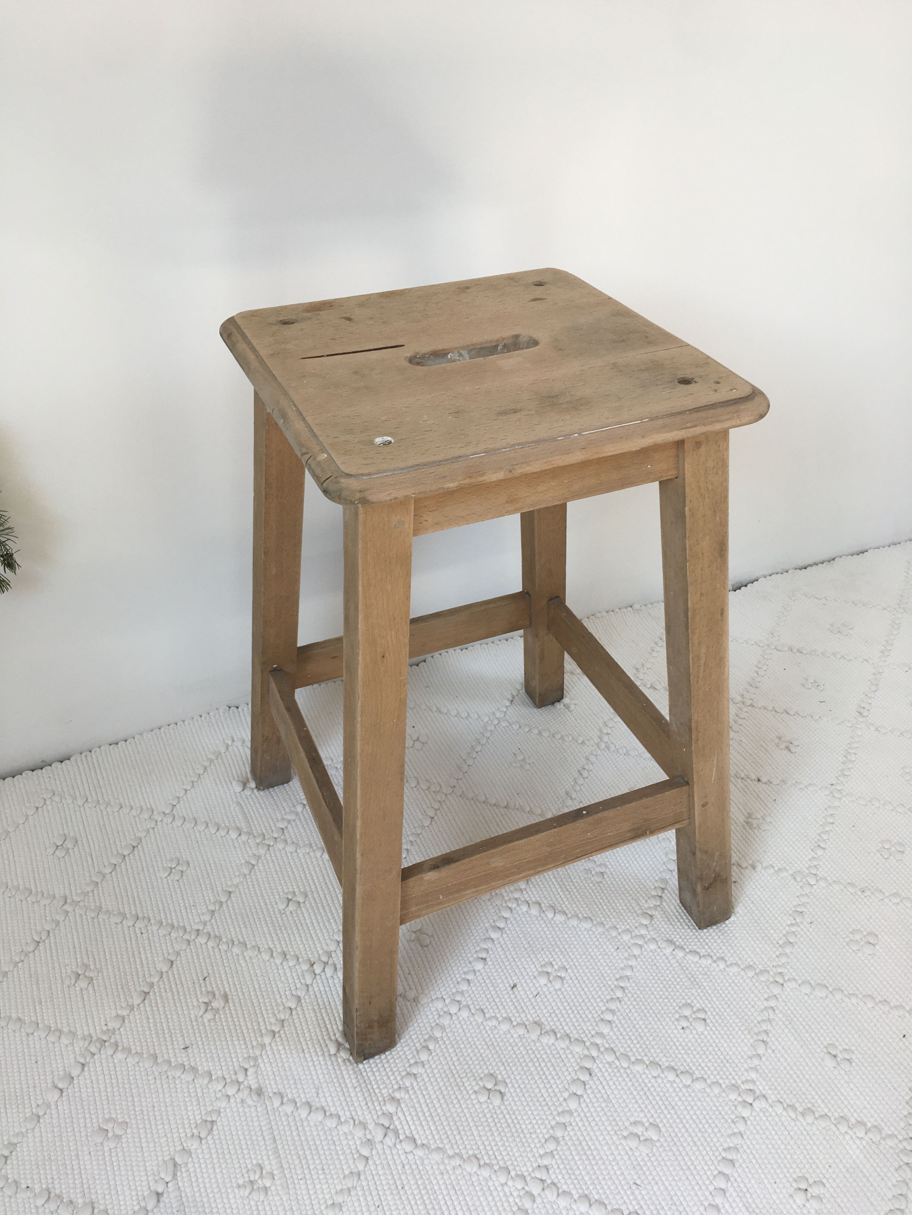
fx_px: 1019
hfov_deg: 48.2
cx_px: 456
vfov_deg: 61.7
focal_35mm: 29
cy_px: 608
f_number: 2.2
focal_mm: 4.15
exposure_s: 1/100
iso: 25
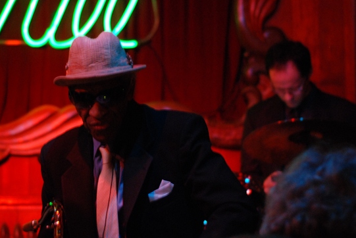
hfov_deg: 21.0
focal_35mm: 97
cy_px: 105
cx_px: 162
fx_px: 960
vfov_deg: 14.1
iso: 800
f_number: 1.8
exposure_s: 1/13
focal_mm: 50
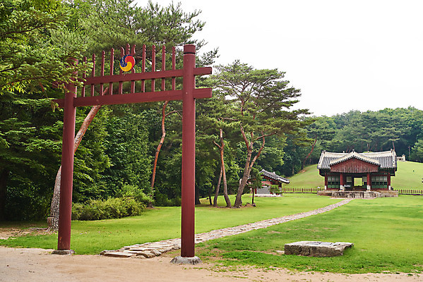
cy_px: 141
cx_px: 212
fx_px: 517
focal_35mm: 44
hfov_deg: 44.5
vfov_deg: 30.5
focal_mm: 44
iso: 400
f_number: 5
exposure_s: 1/800
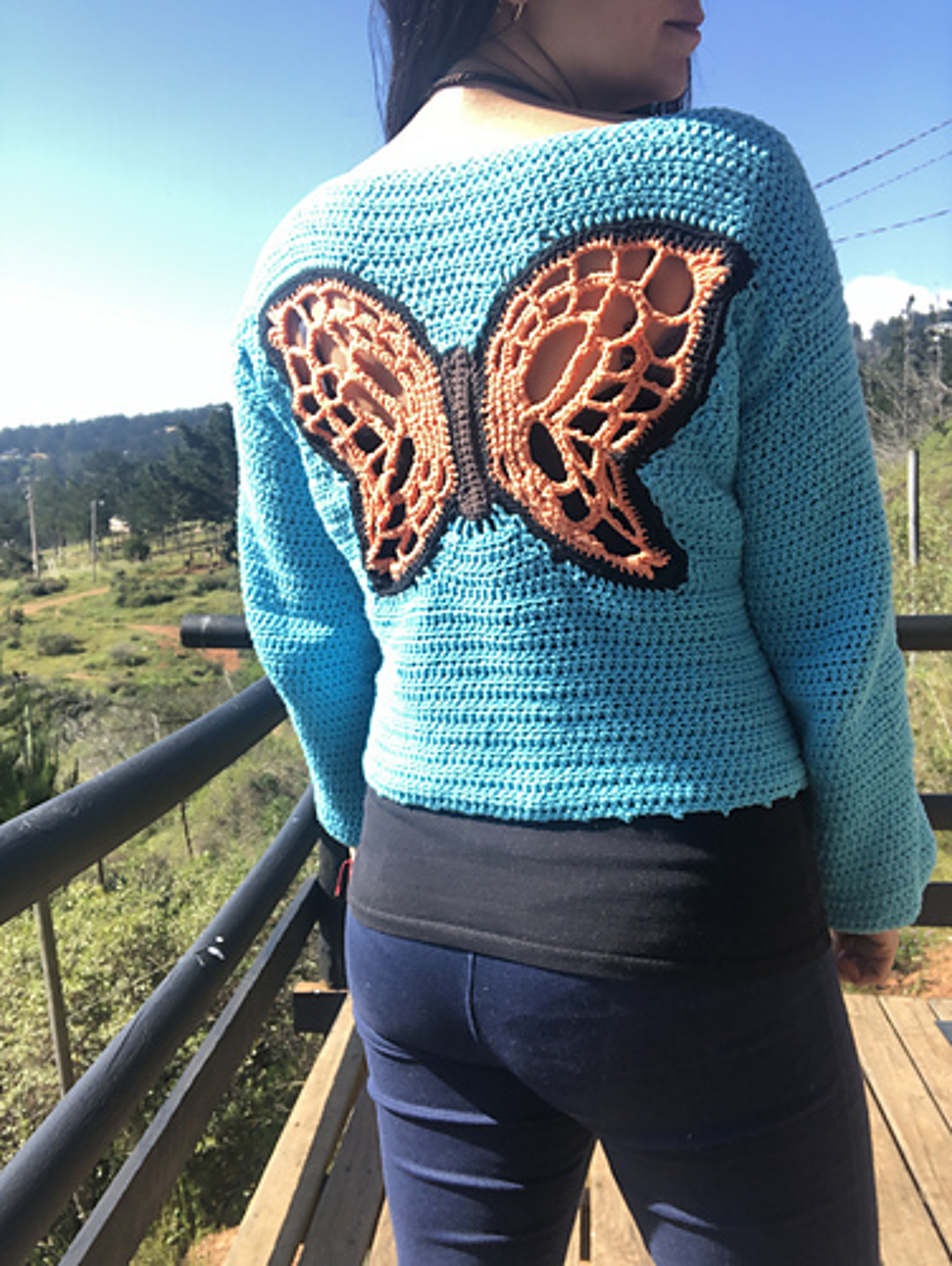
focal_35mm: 32
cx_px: 476
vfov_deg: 56.8
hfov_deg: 44.2
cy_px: 633
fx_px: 1171
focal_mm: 2.87
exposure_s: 1/337
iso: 20
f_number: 2.2
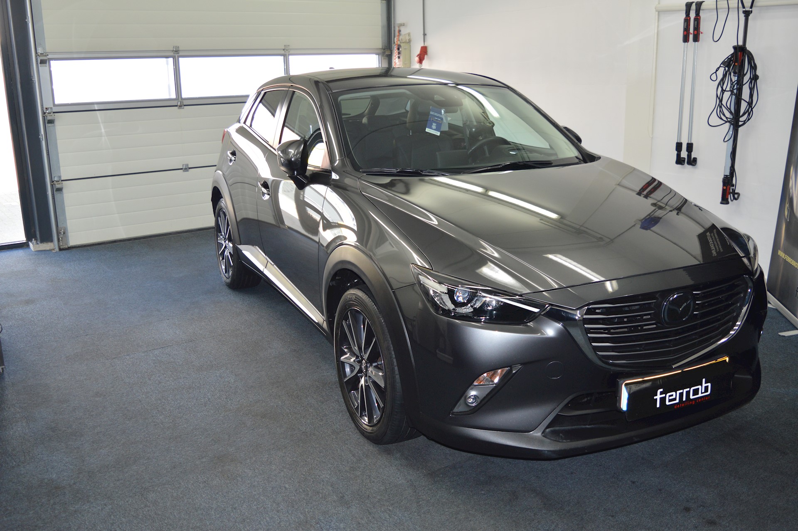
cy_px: 266
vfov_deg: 39.9
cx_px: 399
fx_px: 731
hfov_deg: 57.3
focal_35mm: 33
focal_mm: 22
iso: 400
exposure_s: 1/100
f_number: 4
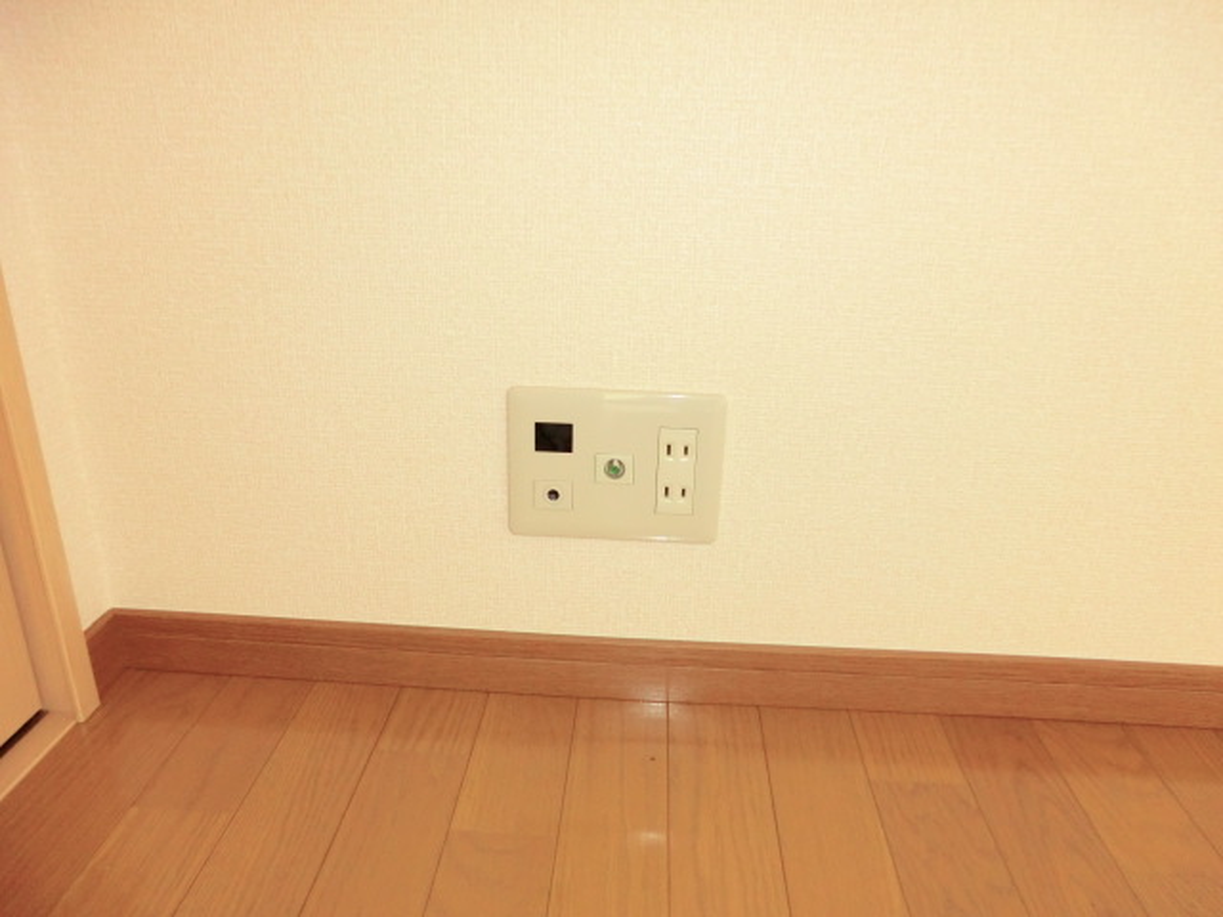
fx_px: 848
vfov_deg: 56.8
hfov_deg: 71.6
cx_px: 612
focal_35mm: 24
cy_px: 458
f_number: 3.2
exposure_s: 1/60
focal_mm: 4.3
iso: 400
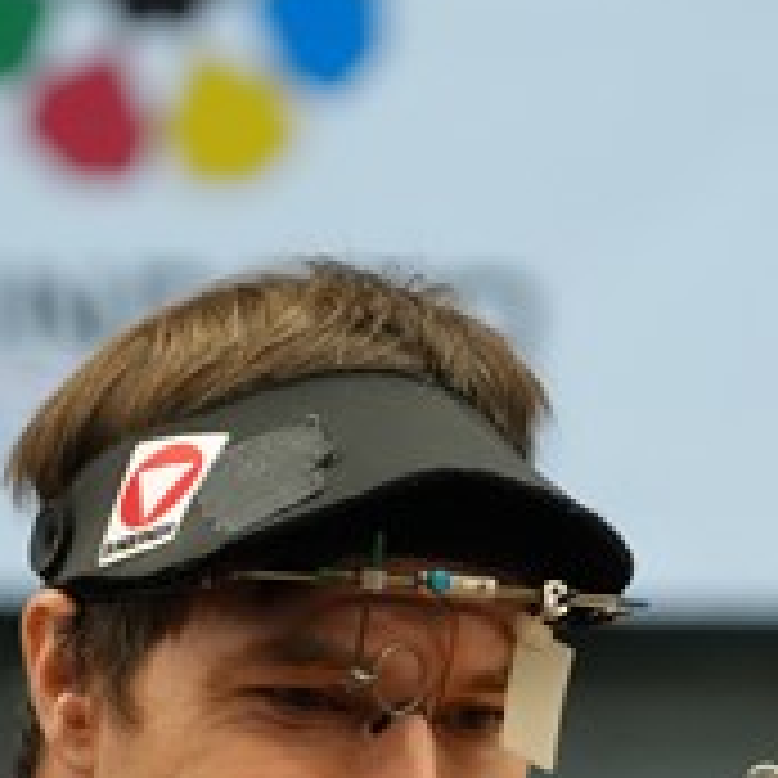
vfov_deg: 2.5
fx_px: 18028
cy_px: 985
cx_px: 706
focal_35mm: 709
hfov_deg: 2.5
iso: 5000
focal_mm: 200
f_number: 5.6
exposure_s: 1/500
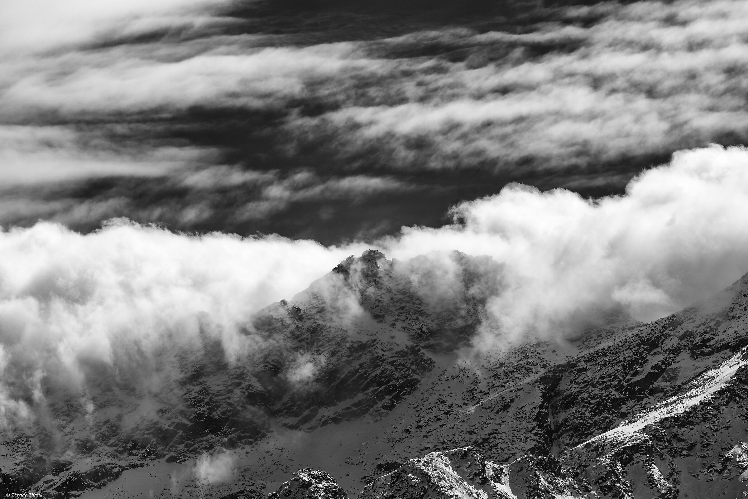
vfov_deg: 3.4
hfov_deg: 5.2
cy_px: 250
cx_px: 374
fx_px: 8310
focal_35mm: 400
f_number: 8
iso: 100
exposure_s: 1/1250
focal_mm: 400
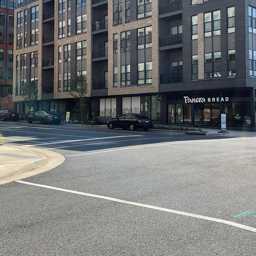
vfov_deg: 36.5
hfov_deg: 36.5
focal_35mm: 46
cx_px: 163
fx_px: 385
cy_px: 91
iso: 16
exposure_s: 1/1490
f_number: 1.8
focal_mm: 3
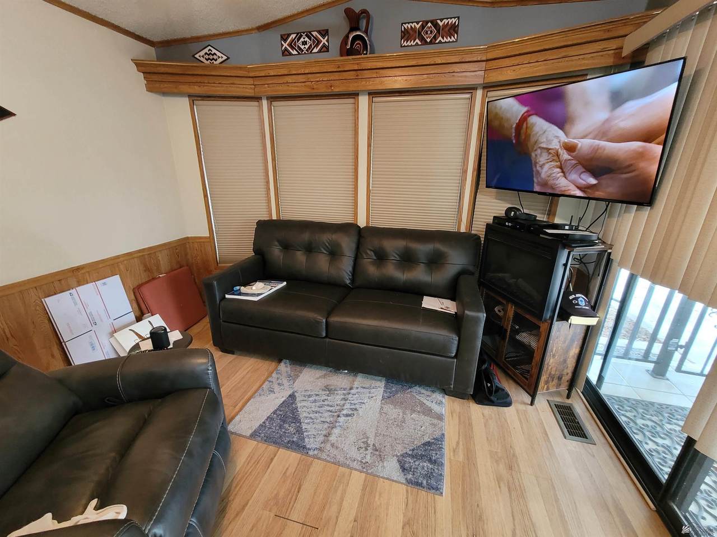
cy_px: 268
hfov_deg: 106.2
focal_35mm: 13
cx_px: 358
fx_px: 269
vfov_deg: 89.9
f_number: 2.2
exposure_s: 1/40
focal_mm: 2.2
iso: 320
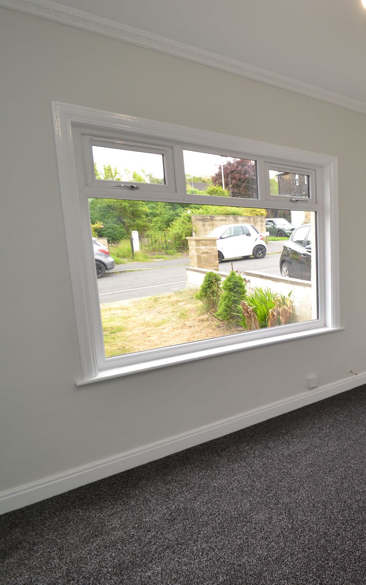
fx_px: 367
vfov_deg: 77.1
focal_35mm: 23
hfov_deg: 40.8
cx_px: 417
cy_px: 292
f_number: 5
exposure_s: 1/100
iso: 400
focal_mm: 10
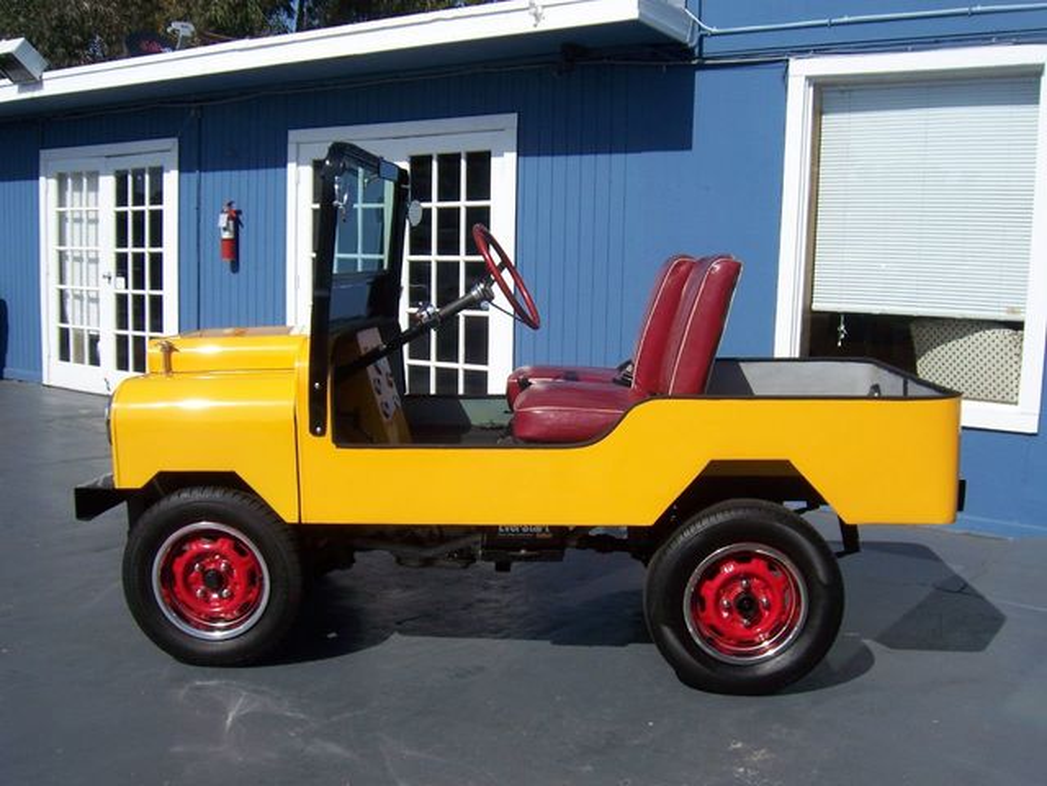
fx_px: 1089
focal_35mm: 36
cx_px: 524
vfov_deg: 39.7
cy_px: 393
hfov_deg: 51.4
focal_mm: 6.2
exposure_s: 1/800
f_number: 4.5
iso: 80
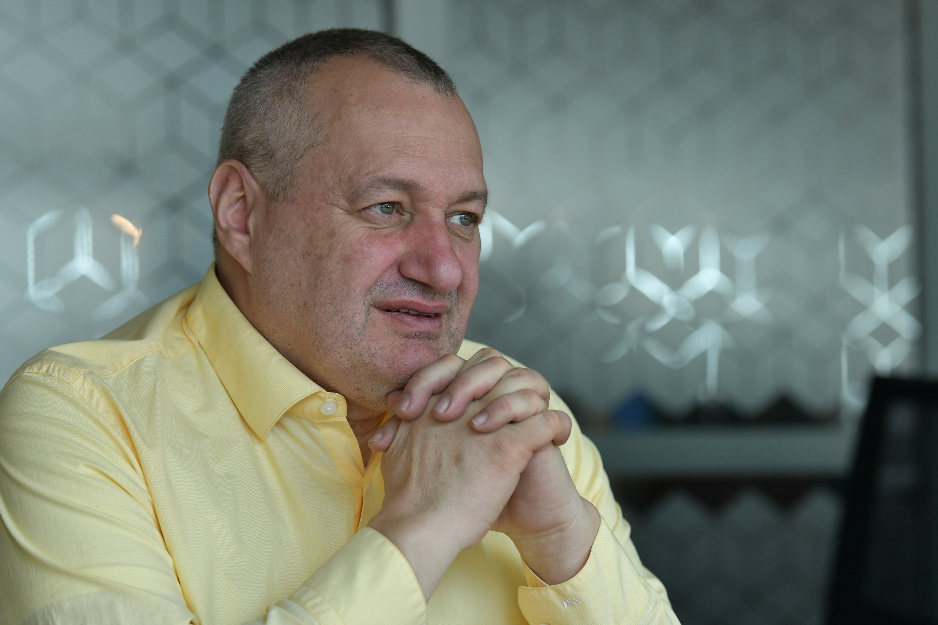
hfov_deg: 18.3
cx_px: 469
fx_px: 2918
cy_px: 312
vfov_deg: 12.2
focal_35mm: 112
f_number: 4
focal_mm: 112
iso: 2000
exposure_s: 1/1000
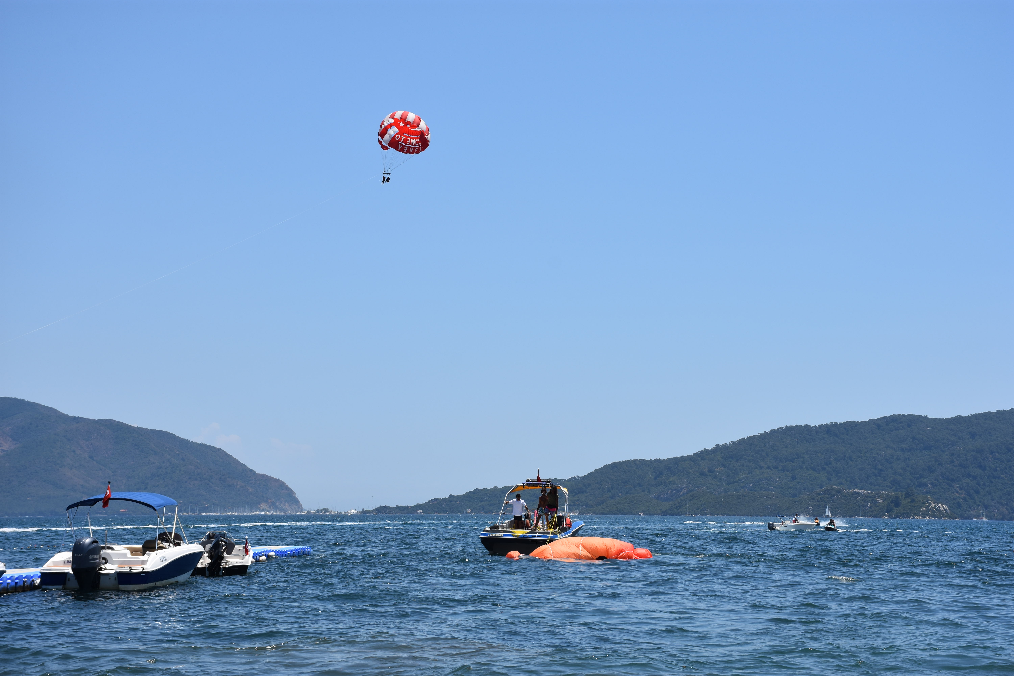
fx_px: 1901
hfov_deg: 29.9
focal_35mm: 68
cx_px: 507
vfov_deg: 20.2
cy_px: 338
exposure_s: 1/500
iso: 110
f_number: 8
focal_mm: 45
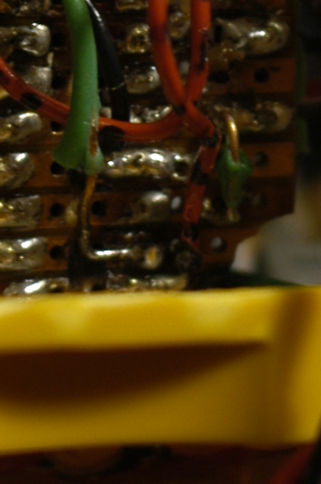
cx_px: 86
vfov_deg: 5.0
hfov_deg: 3.3
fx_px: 5568
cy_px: 17
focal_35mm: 415
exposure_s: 1/30
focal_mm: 50
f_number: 2.8
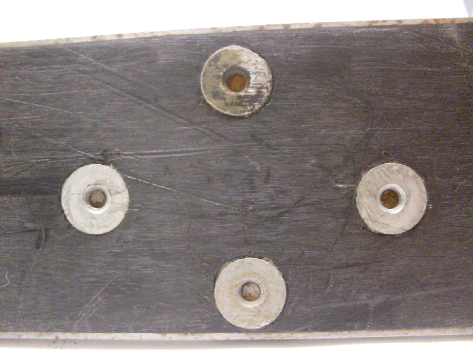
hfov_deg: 49.0
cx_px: 236
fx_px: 519
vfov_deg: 37.7
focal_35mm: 38
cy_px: 178
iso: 200
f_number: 2.8
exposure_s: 1/8
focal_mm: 6.3
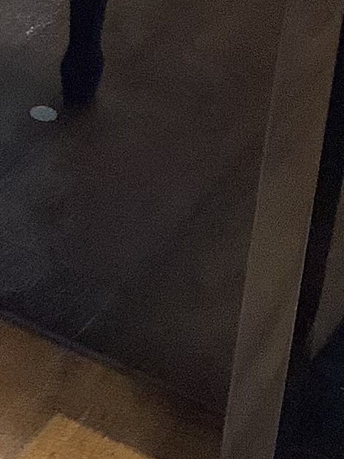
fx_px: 2133
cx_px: -298
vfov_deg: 12.0
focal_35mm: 161
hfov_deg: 8.8
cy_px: -111
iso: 320
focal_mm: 3.3
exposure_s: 1/60
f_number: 2.4
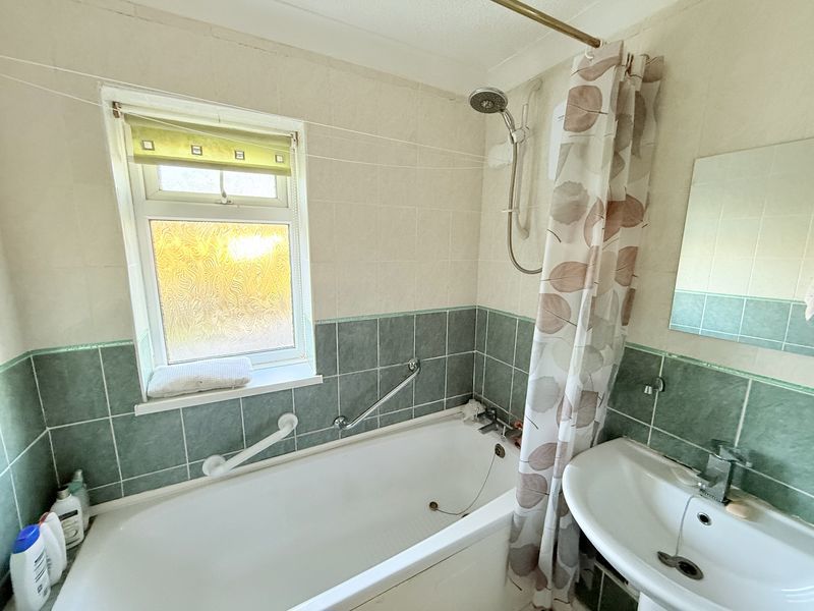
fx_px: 329
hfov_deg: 102.1
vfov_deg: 85.7
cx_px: 407
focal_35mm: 14
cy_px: 306
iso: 400
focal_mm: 2.22
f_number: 2.2
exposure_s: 1/60
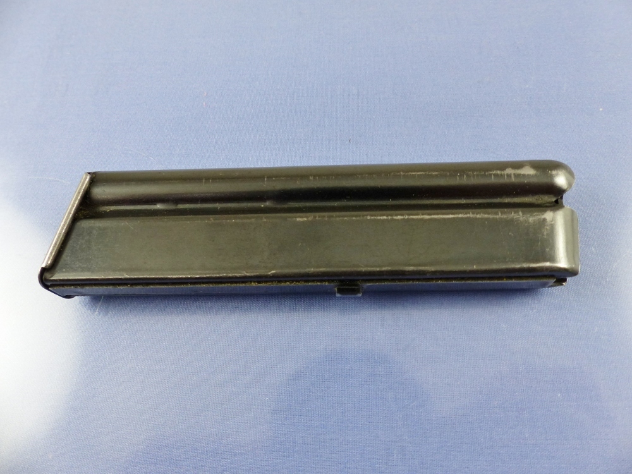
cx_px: 316
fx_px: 456
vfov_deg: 54.9
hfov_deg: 69.4
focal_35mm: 25
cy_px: 237
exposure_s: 1/60
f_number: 2.8
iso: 200
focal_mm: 4.5
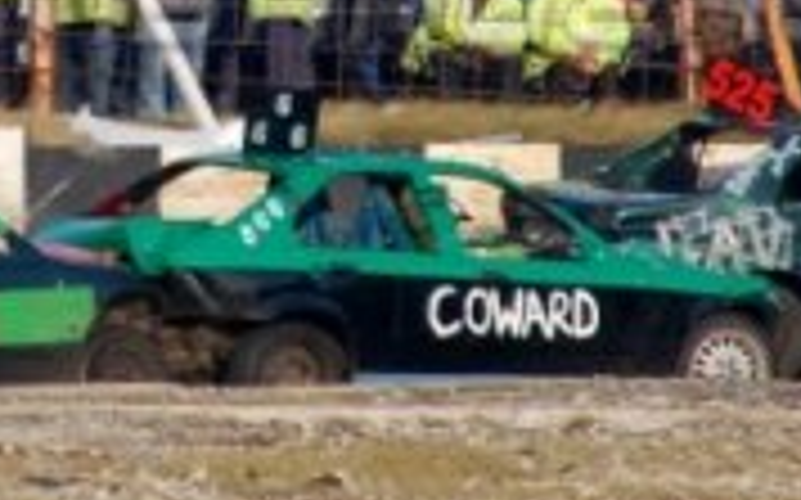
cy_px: 14
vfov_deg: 1.2
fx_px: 23932
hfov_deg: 1.9
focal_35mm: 1097
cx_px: 162
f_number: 6.3
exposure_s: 1/800
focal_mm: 200
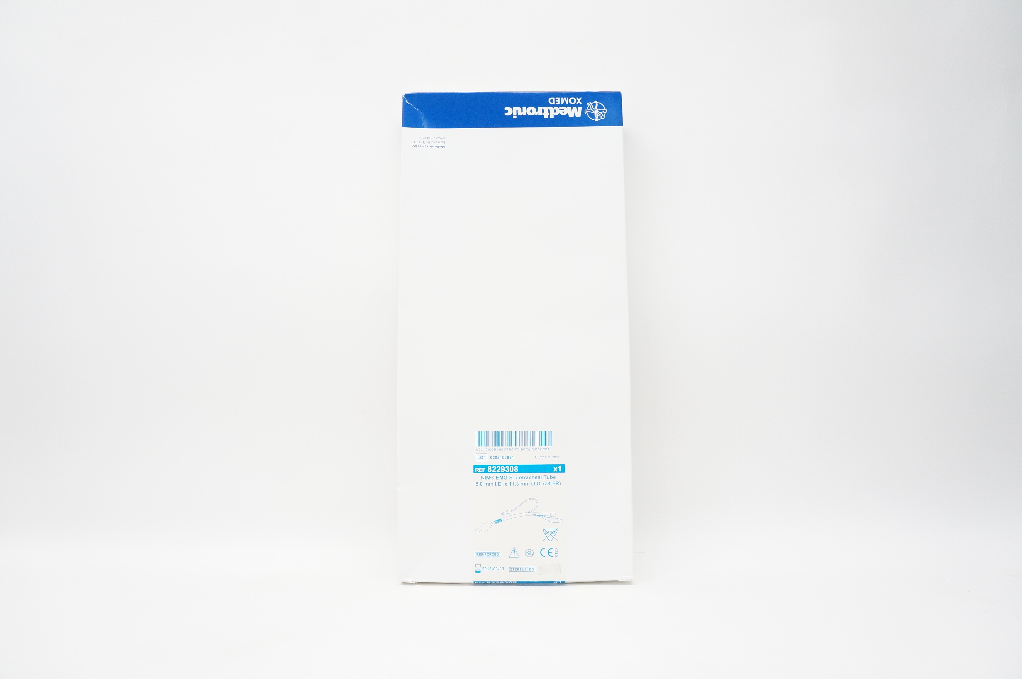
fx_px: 766
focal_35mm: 27
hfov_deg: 67.4
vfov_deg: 47.8
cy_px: 340
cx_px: 511
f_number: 6.3
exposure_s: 1/160
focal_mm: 18
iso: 1600
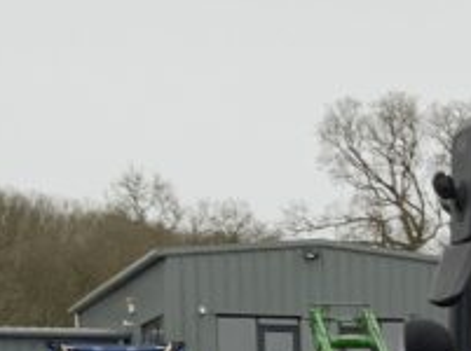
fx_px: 2010
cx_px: 708
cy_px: 534
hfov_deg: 12.7
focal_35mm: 148
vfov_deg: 9.7
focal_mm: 3
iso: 25
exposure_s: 1/122
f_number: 1.8
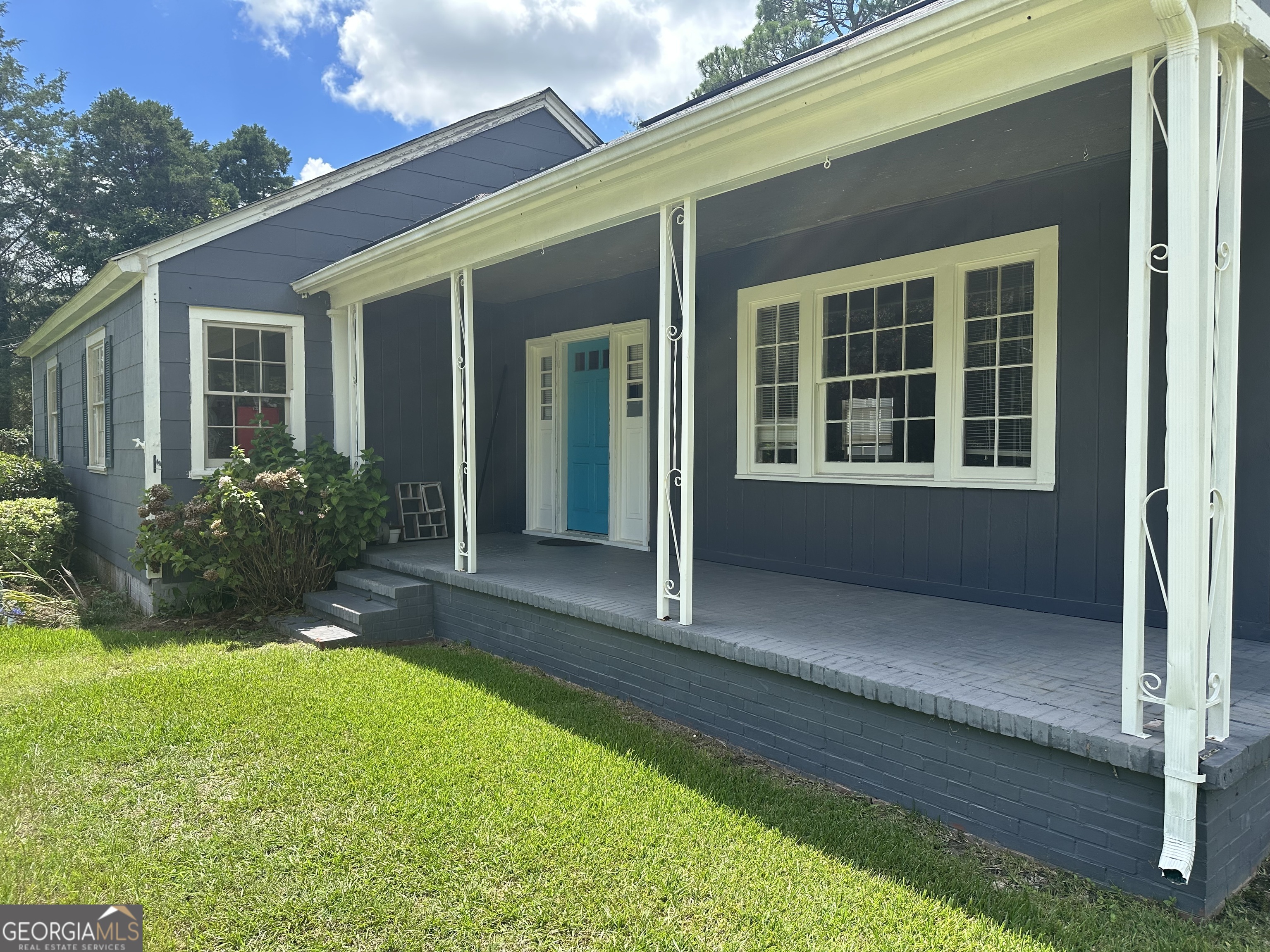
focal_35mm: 24
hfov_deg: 71.6
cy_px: 476
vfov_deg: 56.8
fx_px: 881
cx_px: 635
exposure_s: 1/1664
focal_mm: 6.86
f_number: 1.78
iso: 80
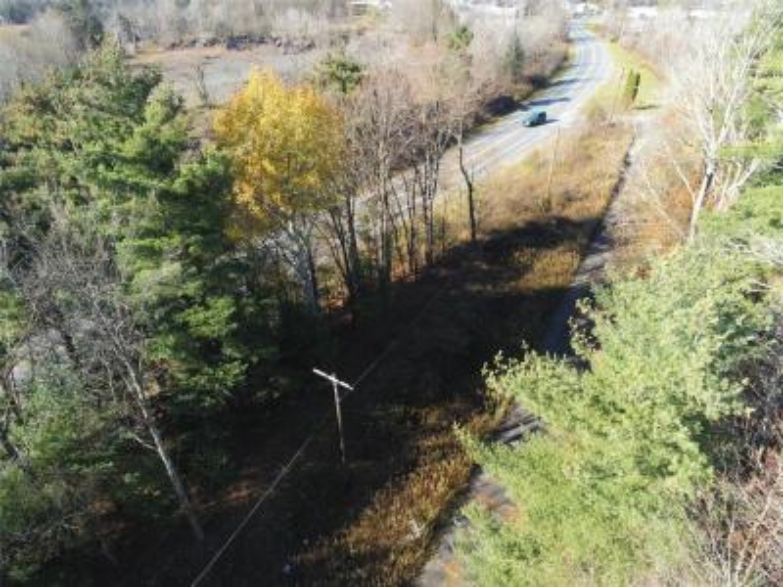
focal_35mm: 23
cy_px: 294
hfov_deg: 73.9
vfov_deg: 58.9
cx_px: 392
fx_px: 520
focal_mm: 4
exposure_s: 1/480
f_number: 2.4
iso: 128
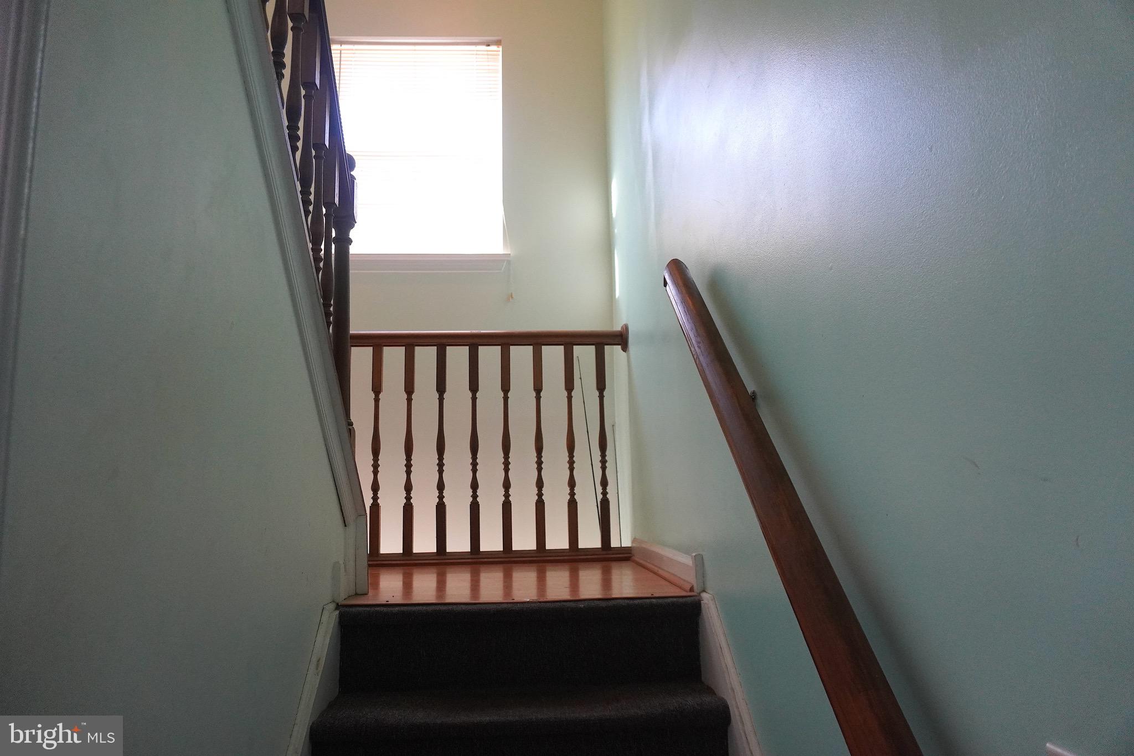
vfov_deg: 53.1
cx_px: 567
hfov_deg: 73.7
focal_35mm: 24
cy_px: 378
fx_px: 756
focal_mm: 16
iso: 1250
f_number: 4
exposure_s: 1/160
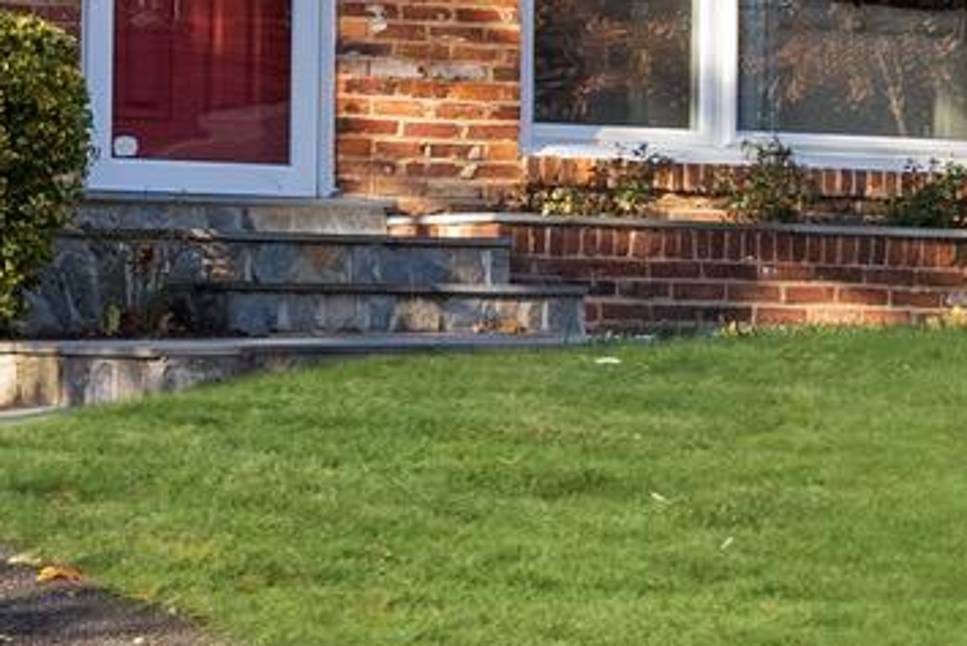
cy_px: -110
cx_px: 518
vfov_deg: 7.0
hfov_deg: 10.5
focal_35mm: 196
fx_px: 5267
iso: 200
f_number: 8
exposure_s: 1/125
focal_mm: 34
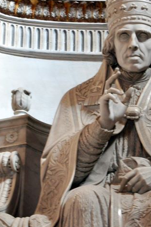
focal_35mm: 259
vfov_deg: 8.0
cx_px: 130
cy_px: 111
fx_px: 1633
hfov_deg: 5.3
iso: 800
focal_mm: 80
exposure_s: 1/8
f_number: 5.6
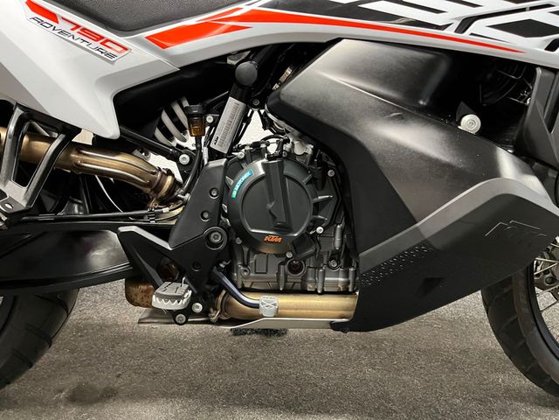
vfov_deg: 53.1
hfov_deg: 67.3
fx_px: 420
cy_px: 210
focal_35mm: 26
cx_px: 280
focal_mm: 5.1
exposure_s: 1/33
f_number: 1.6
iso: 640
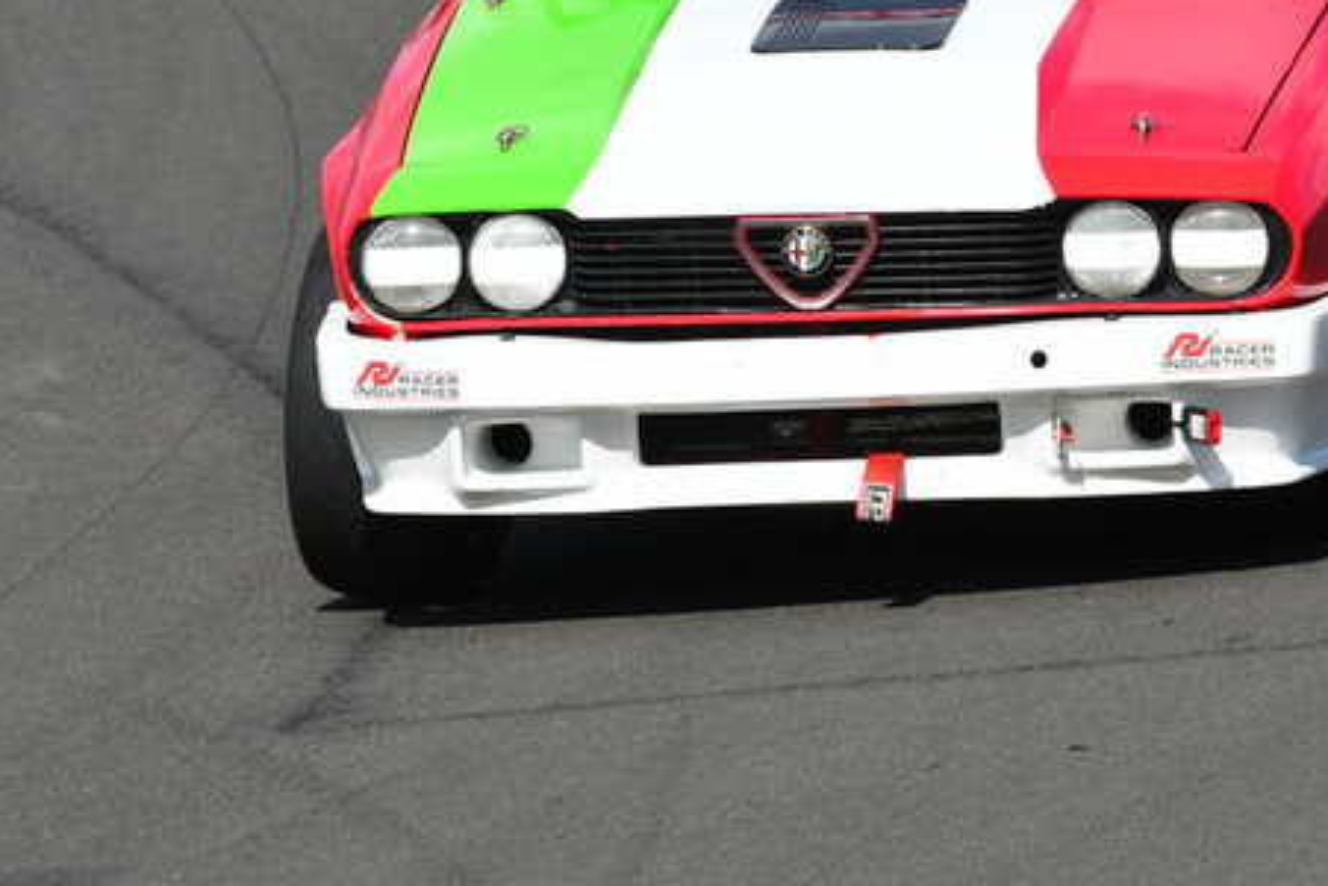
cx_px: 845
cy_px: 141
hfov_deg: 2.0
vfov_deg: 1.4
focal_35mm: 1011
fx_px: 37304
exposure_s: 1/640
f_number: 11
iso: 400
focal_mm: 380
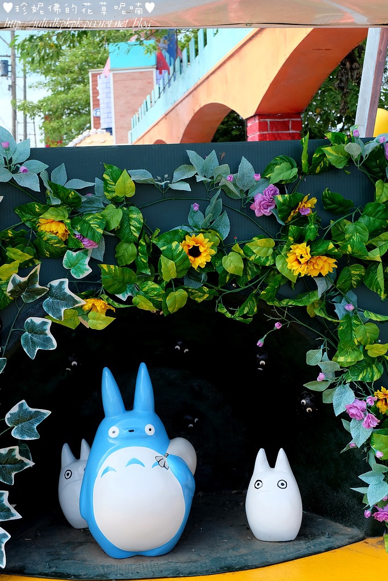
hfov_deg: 27.5
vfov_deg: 40.3
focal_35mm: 49
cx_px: 194
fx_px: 792
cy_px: 290
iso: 400
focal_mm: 32.5
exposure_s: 1/250
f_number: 8
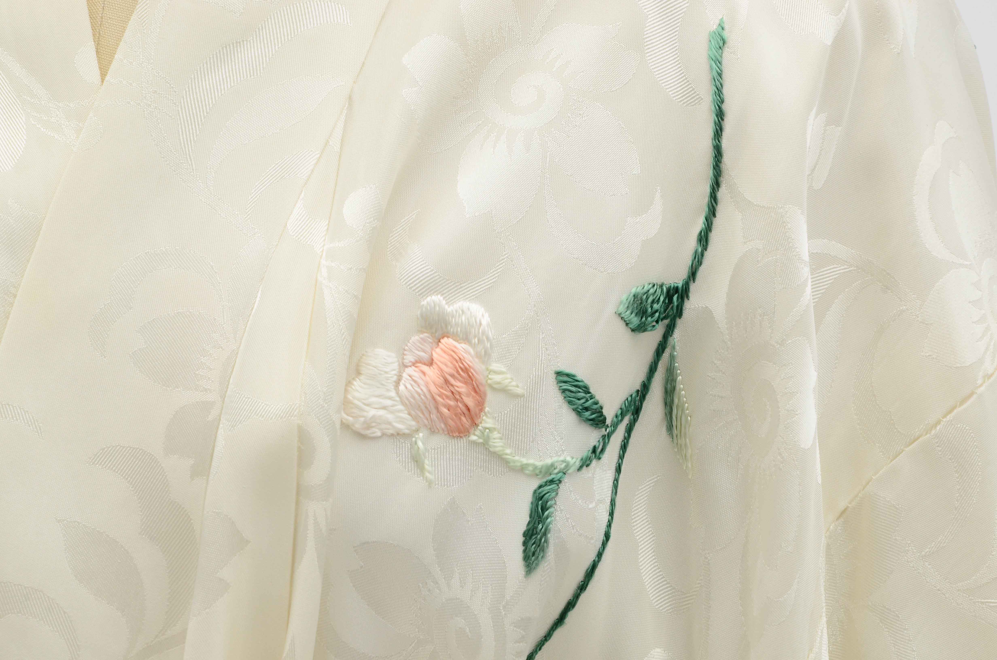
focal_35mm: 158
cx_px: 498
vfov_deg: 8.7
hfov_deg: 13.1
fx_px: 4353
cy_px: 330
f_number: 13
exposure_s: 1/80
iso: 400
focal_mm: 105
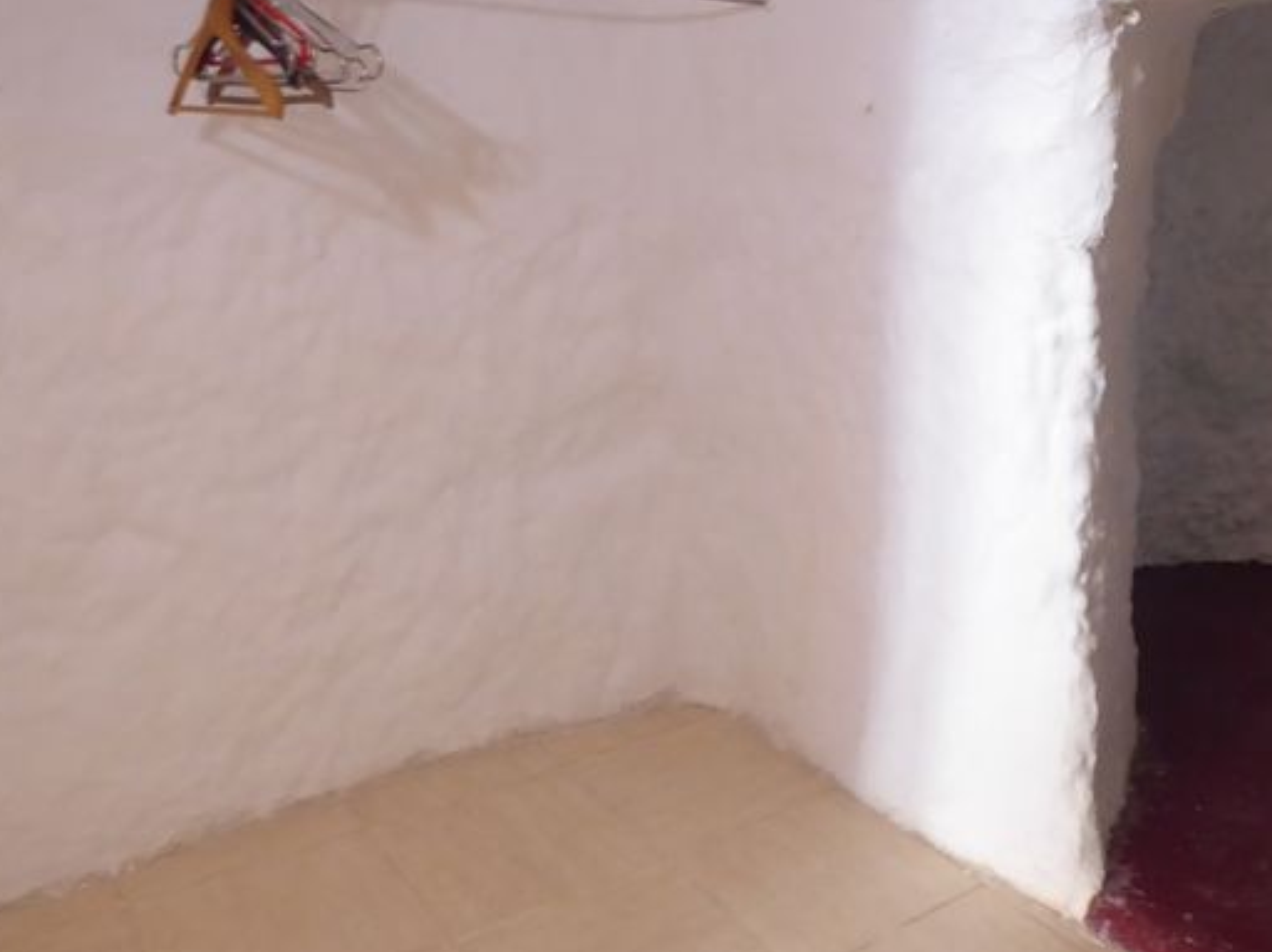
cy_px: 414
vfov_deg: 42.8
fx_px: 1212
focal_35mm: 33
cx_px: 817
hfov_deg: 54.6
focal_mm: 4.3
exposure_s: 1/10
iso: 400
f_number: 3.3
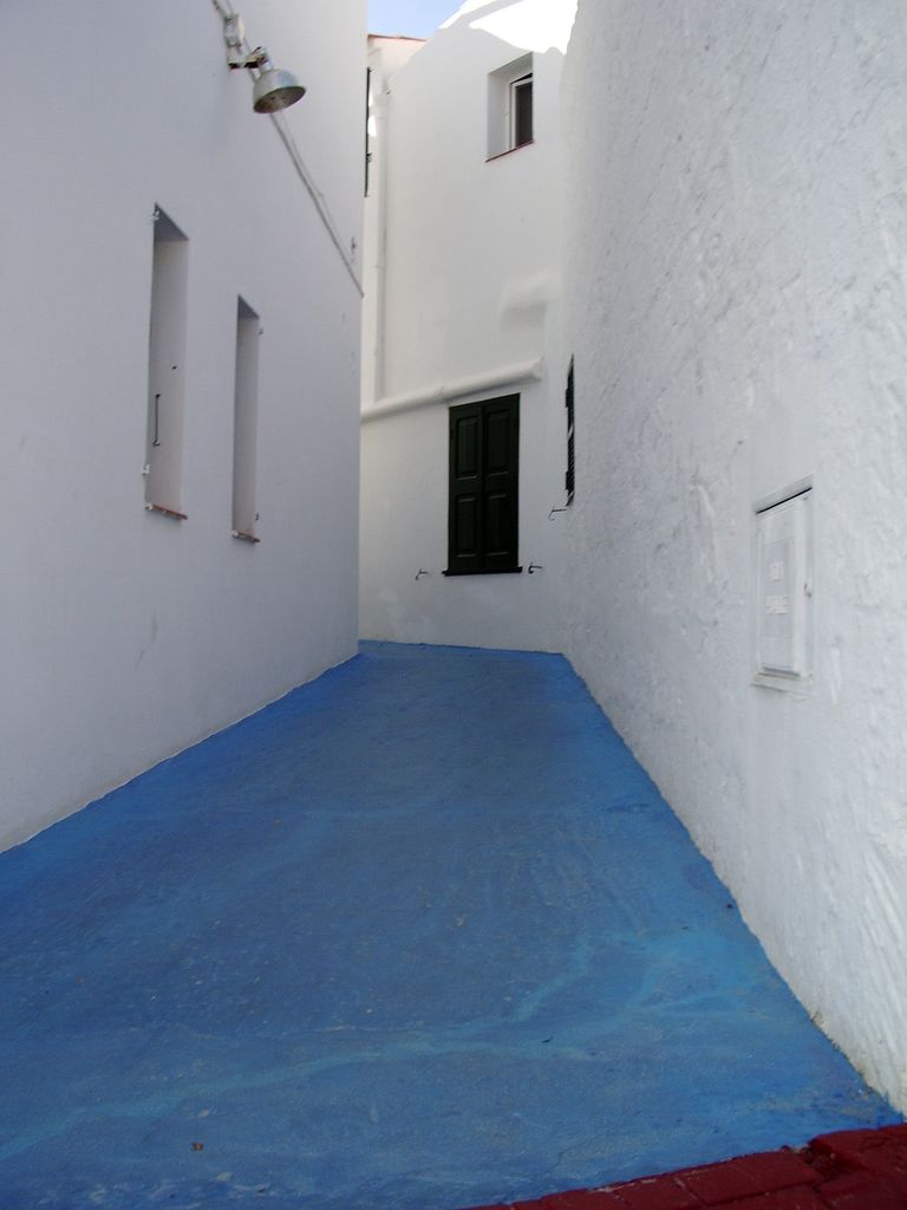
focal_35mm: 35
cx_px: 454
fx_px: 1223
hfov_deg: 40.7
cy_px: 605
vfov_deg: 52.6
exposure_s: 1/200
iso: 50
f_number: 4.3
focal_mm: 5.8
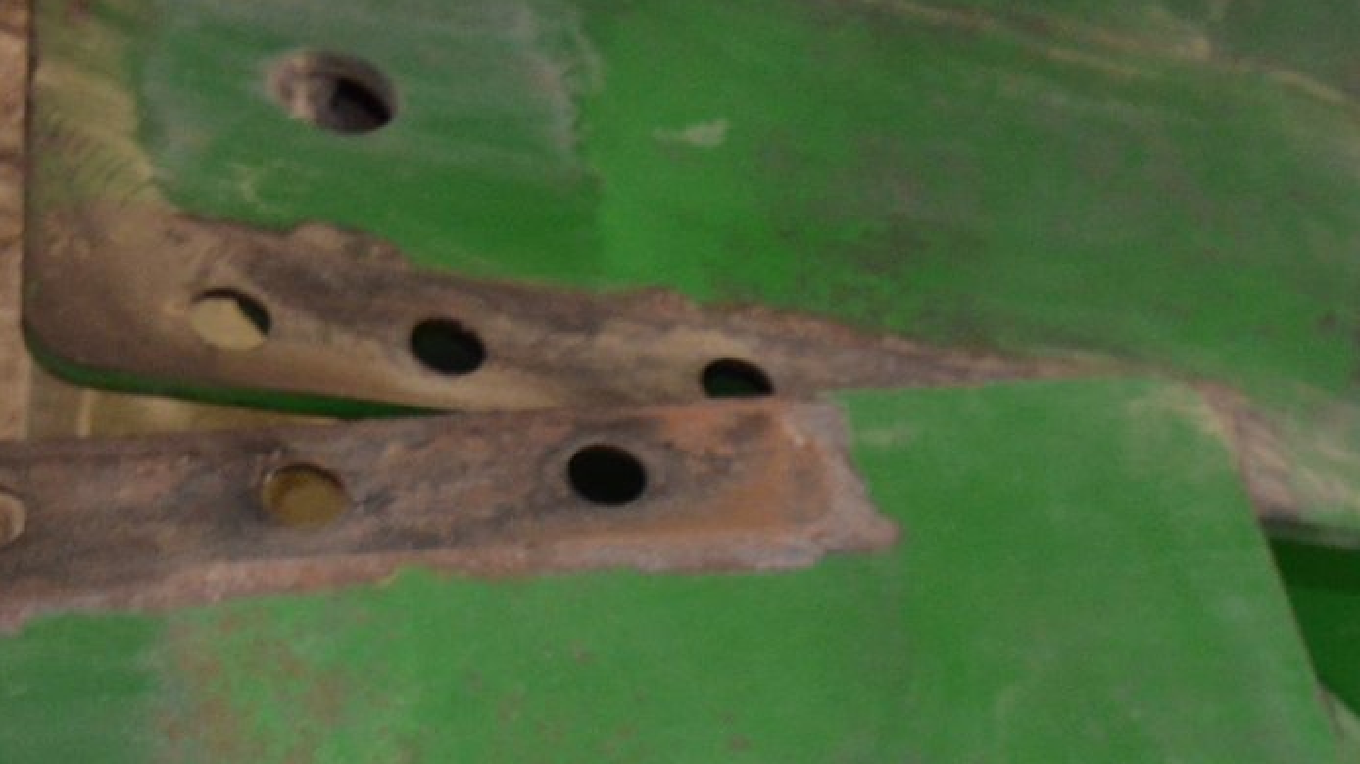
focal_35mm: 93
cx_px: 688
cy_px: 1092
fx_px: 3353
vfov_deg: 12.5
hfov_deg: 22.9
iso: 1600
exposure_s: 1/60
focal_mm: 24
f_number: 4.5
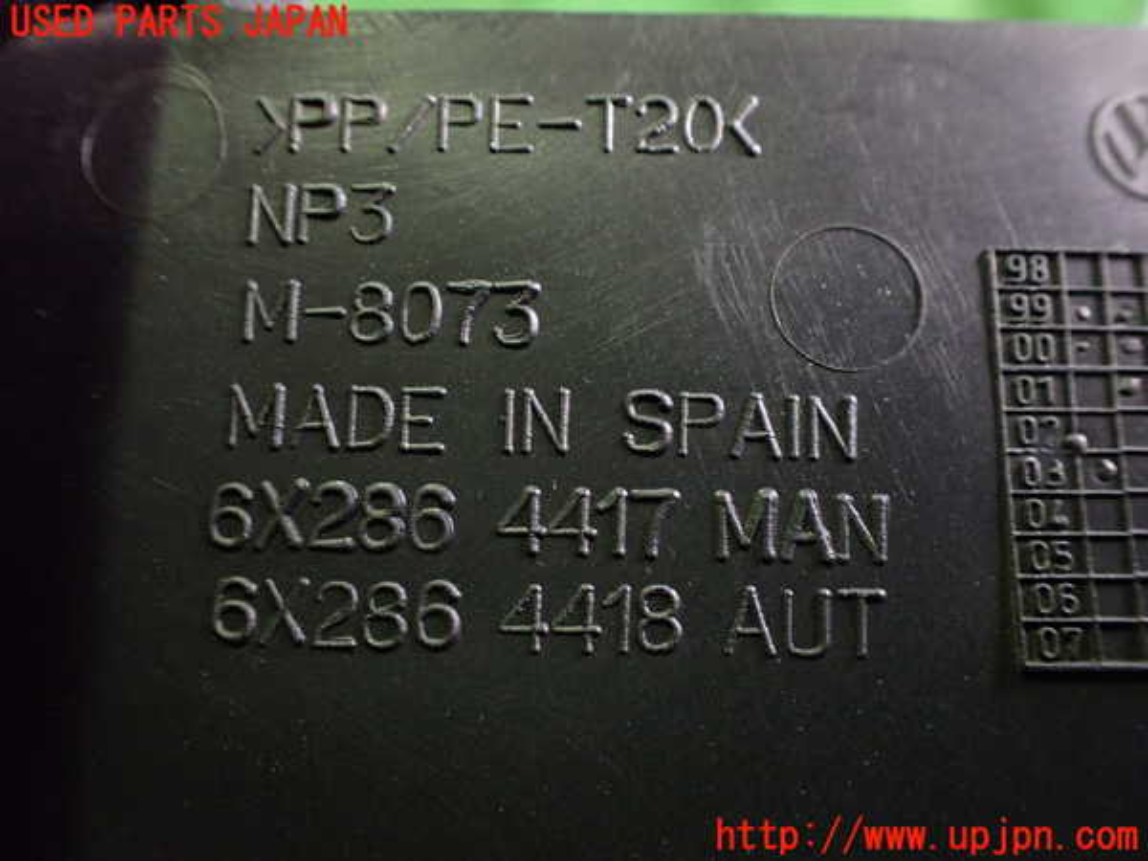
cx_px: 574
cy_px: 430
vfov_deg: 46.8
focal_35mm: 30
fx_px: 995
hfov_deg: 60.0
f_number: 2.3
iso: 800
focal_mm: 5.4
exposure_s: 1/50
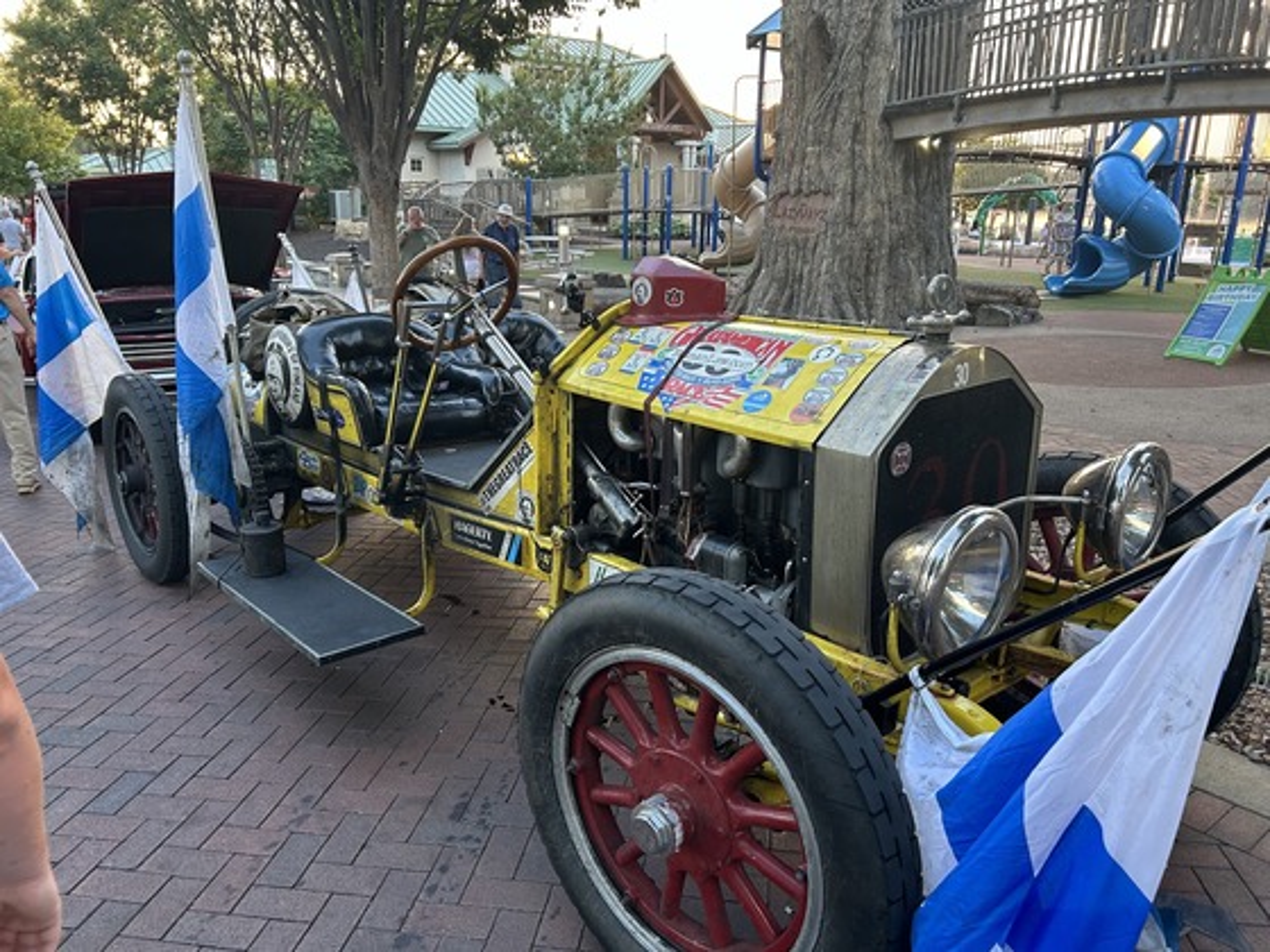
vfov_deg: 53.1
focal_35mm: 26
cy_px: 476
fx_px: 954
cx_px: 635
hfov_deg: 67.3
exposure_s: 1/60
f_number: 1.5
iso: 100
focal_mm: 5.7
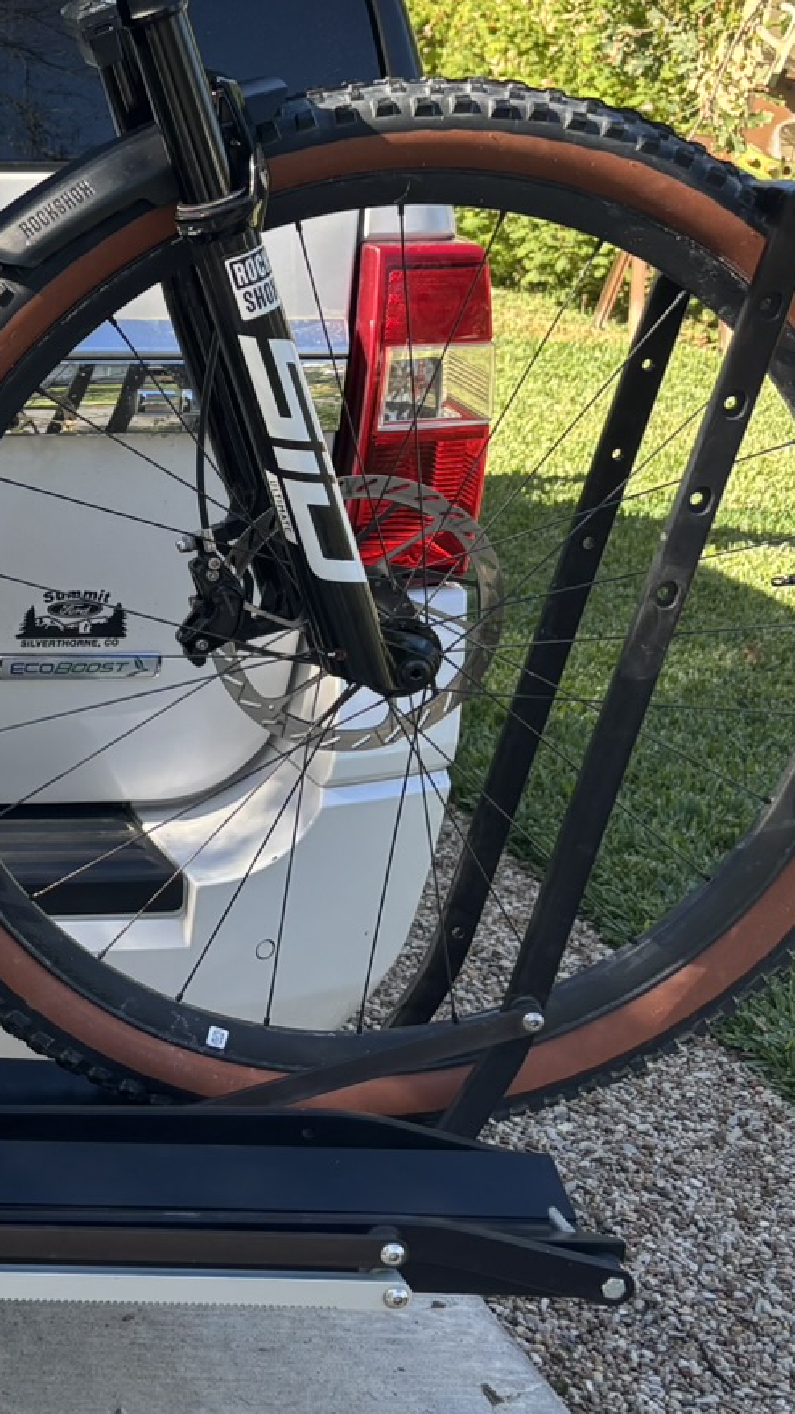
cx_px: -560
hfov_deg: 15.9
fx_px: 2475
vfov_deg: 31.7
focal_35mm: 66
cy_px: 487
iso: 50
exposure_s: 1/486
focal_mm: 5.96
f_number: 1.6
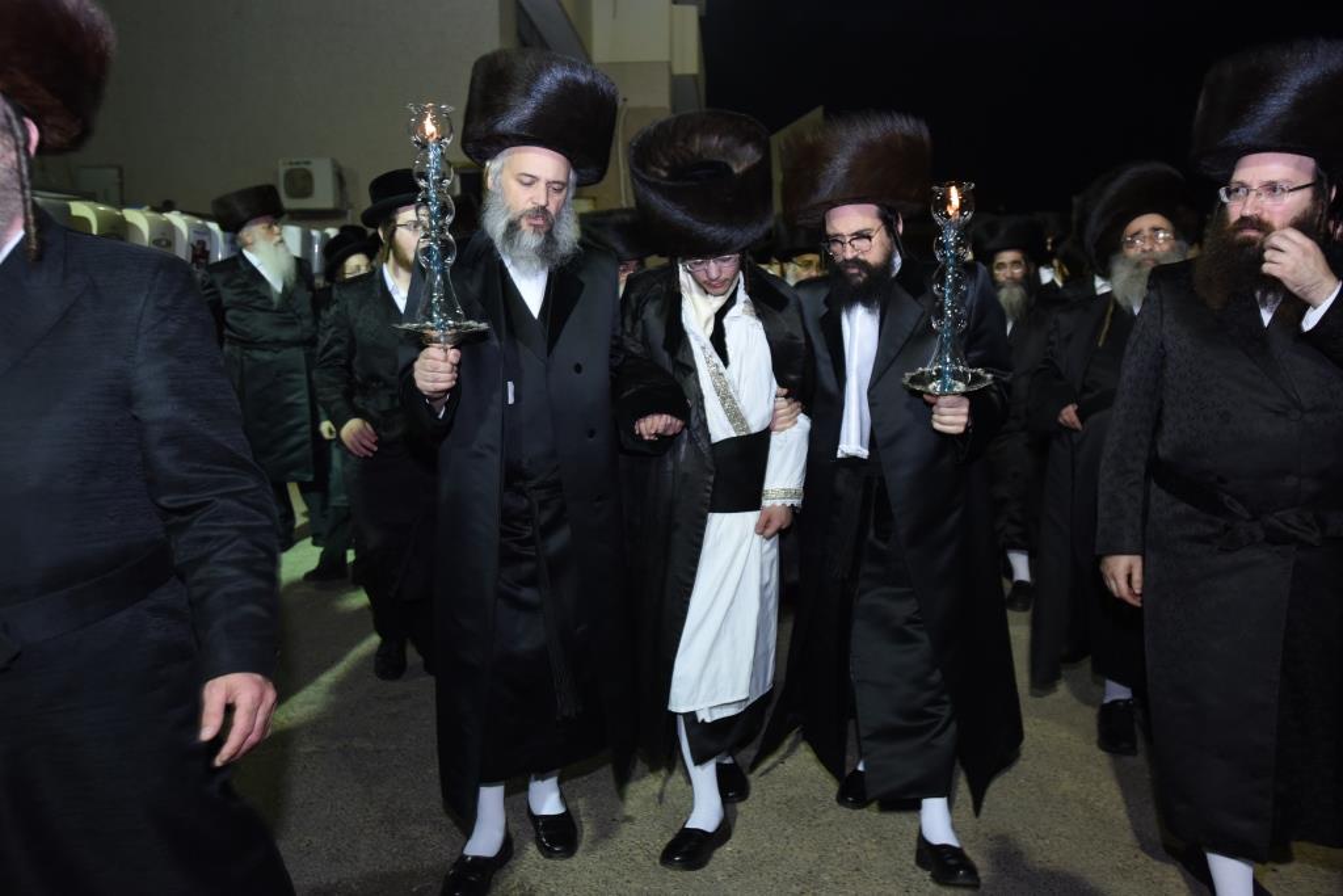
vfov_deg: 46.4
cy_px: 448
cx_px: 672
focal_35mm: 28
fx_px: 1045
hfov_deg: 65.5
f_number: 5
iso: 1250
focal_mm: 28
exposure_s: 1/100
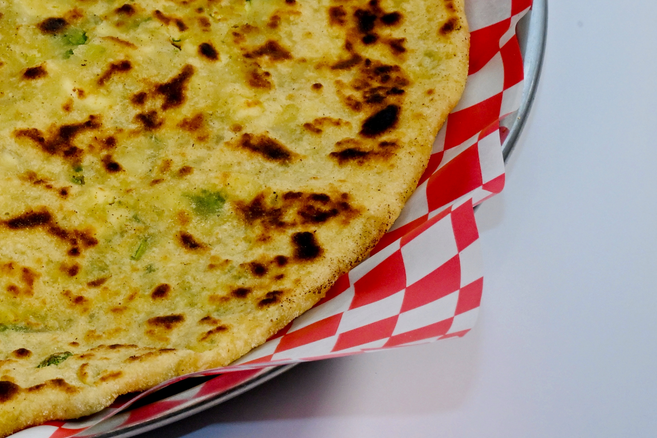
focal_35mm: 247
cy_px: 4
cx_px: -162
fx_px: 4507
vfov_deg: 5.5
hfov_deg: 8.2
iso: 1250
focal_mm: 86
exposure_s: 1/100
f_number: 20
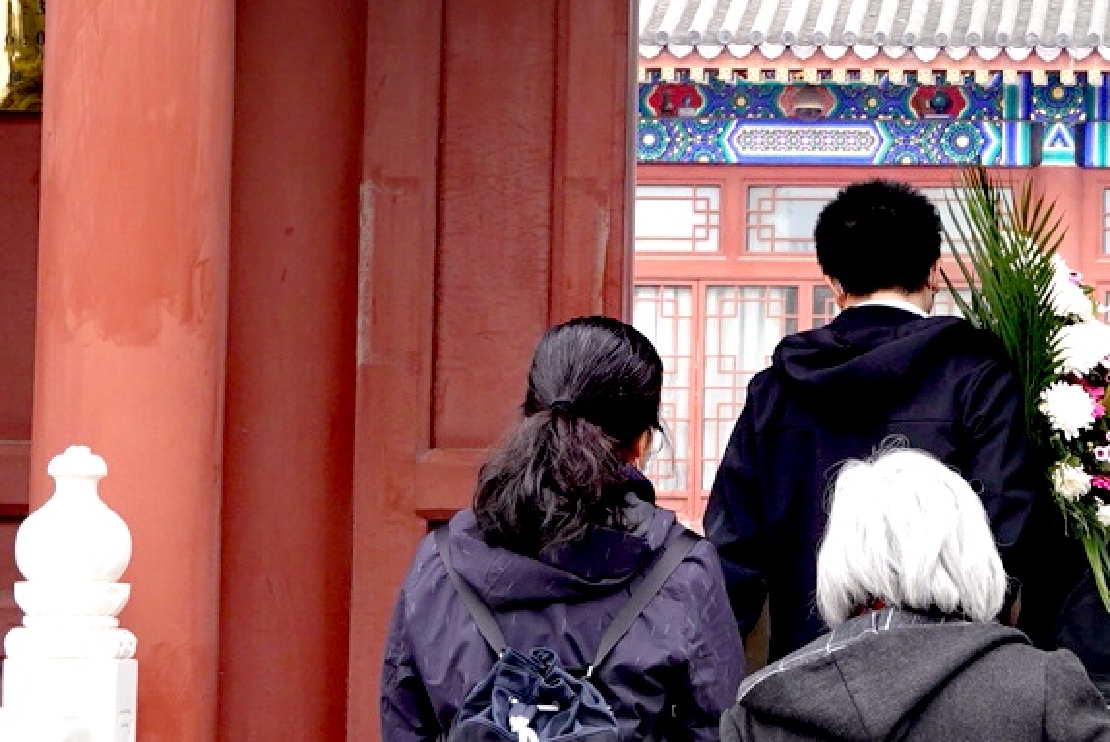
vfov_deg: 6.7
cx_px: 1346
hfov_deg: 10.0
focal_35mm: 203
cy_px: -172
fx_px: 6264
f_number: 5
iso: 320
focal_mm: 26.37
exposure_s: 1/320
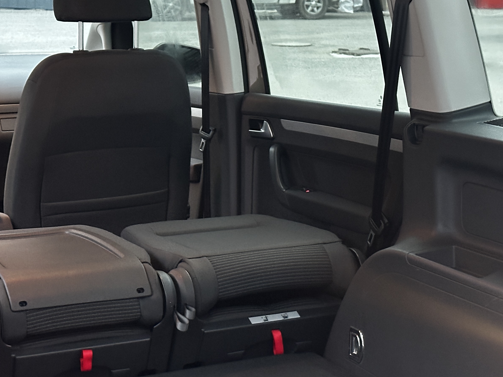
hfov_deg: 24.1
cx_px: 200
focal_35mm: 81
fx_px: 1177
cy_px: 253
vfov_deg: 18.2
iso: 640
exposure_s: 1/25
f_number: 1.78
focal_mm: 6.86
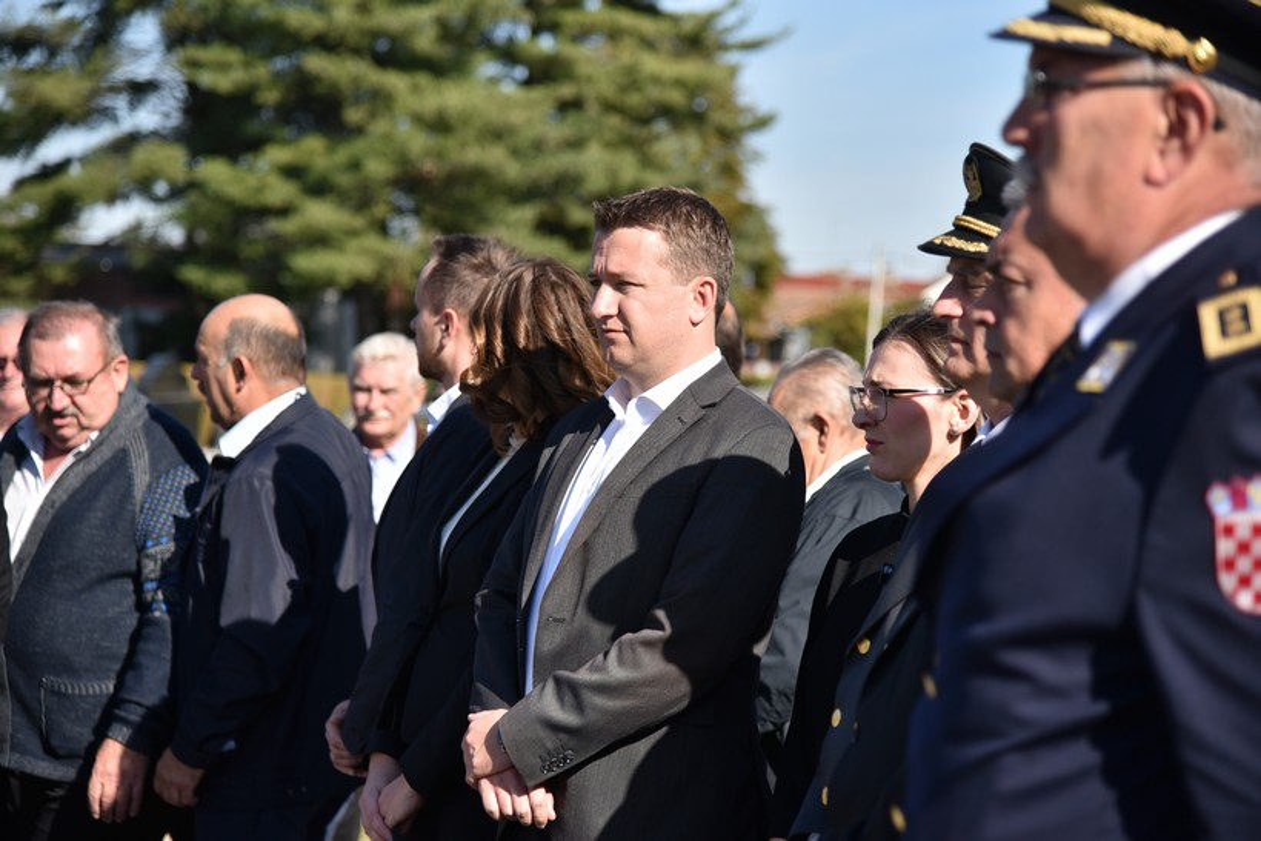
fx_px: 3223
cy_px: 420
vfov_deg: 14.9
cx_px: 630
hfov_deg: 22.1
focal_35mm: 92
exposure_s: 1/3200
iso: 320
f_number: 4
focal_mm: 92
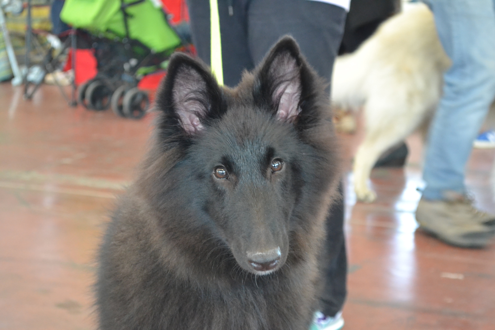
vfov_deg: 16.6
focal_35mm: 82
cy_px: 165
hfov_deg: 24.6
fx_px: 1134
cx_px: 248
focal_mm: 55
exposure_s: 1/60
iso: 3200
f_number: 5.6
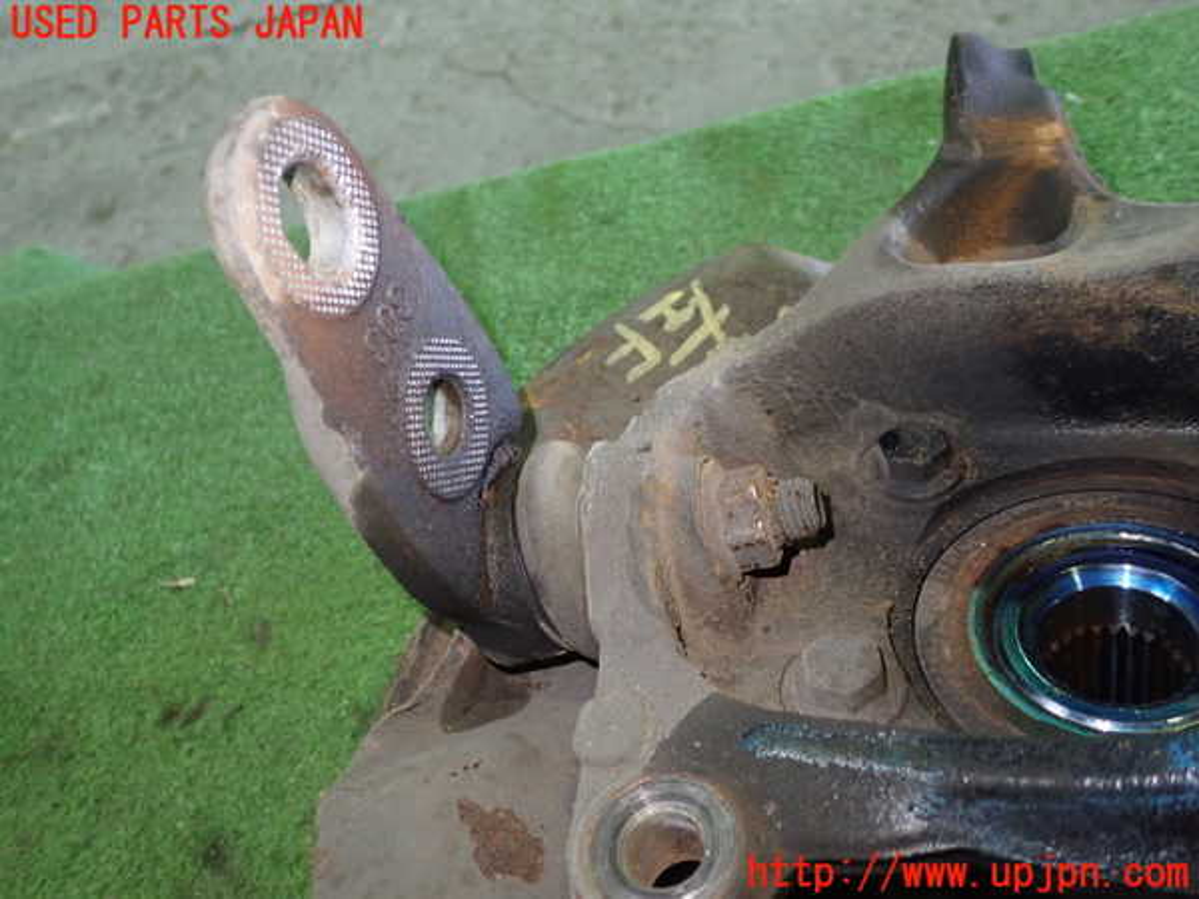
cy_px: 450
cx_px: 600
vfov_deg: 46.8
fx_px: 1039
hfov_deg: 60.0
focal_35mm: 30
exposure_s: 1/30
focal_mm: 5.4
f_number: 2.3
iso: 640
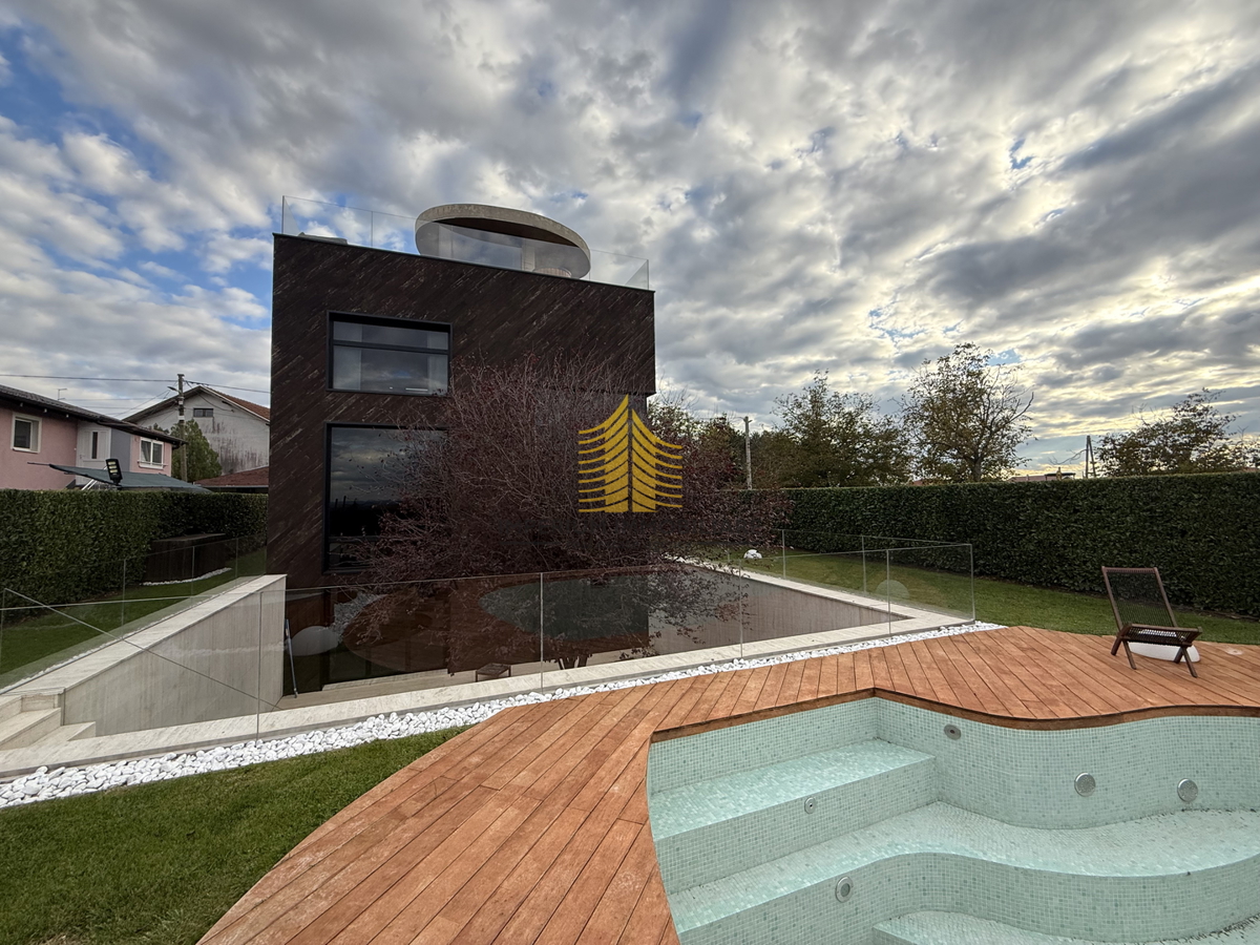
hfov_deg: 102.1
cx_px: 630
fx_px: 510
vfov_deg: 85.7
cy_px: 472
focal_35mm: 14
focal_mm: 2.22
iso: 64
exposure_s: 1/433
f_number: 2.2
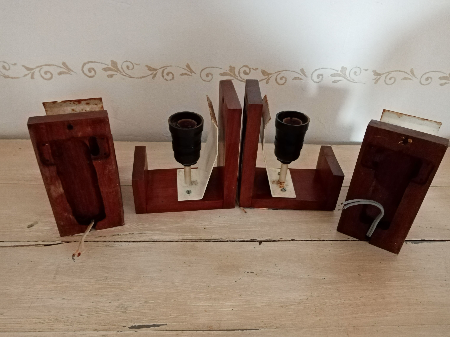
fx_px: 338
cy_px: 168
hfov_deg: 67.3
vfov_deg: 53.1
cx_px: 225
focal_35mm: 26
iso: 654
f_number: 1.8
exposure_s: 1/25
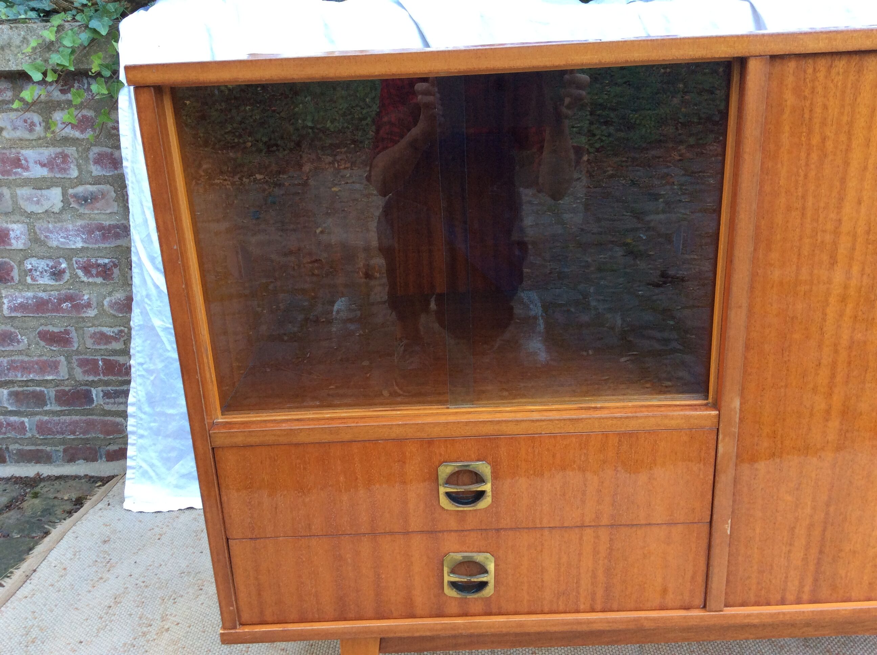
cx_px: 438
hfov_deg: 56.9
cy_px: 328
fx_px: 810
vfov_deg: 44.1
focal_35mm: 32
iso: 50
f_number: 2.4
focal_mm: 3.3
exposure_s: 1/25
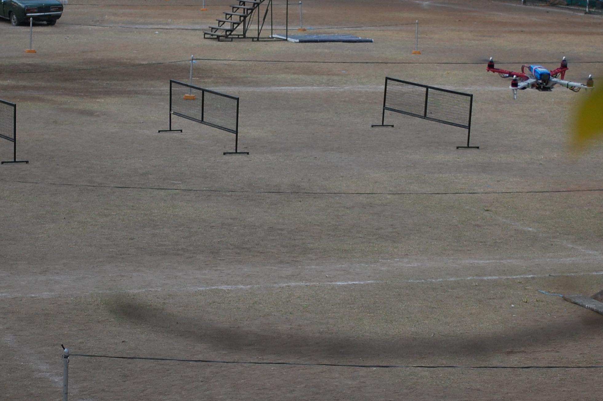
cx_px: 315
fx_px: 2122
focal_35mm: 127
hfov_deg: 16.2
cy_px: 95
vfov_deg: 10.8
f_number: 4.5
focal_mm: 55
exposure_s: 1/320
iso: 400
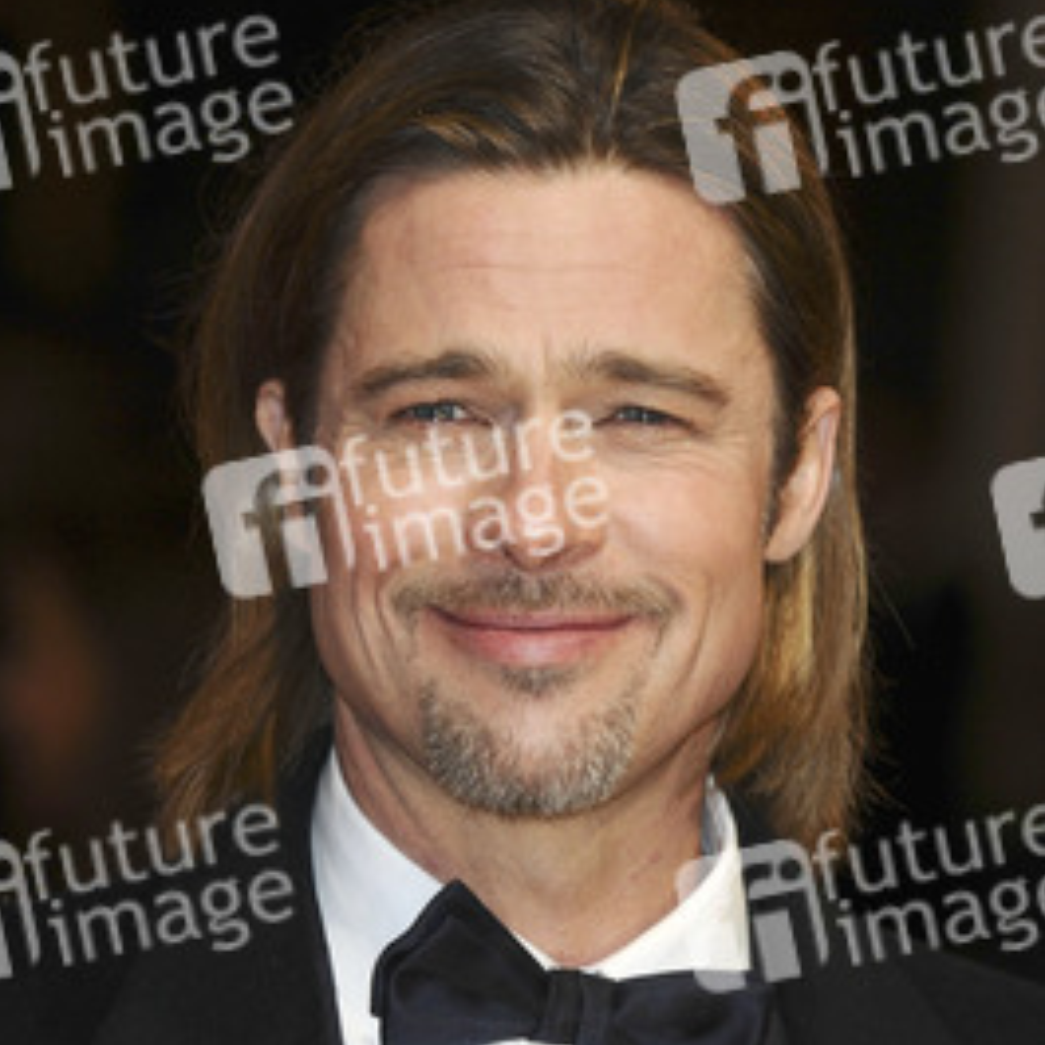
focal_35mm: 299
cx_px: 522
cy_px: 702
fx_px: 10200
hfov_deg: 5.9
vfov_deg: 5.9
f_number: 4.5
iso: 320
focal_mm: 155
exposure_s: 1/200
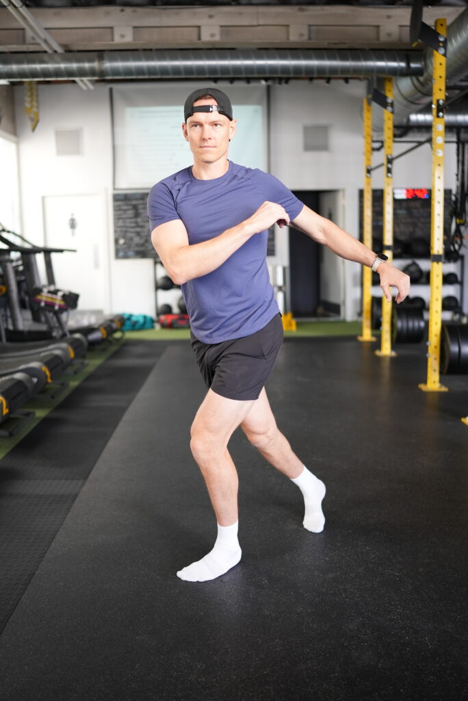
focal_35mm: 35
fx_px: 682
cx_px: 234
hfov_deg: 37.9
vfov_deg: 54.4
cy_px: 350
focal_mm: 35
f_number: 1.4
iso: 500
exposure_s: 1/250
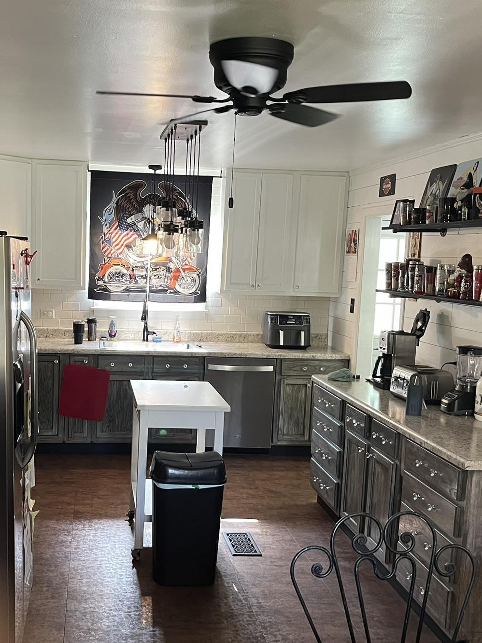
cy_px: 337
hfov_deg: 35.6
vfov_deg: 46.8
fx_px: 743
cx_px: 157
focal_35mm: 40
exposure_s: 1/60
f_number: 1.6
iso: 200
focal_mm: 5.1
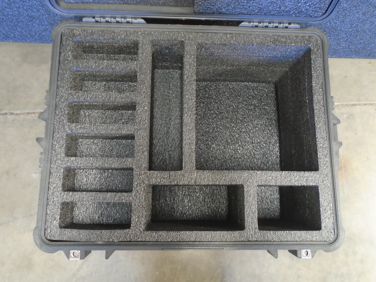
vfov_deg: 53.1
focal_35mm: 26
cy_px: 141
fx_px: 282
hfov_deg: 67.3
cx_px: 188
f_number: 3.2
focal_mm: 4.6
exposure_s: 1/8
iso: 400
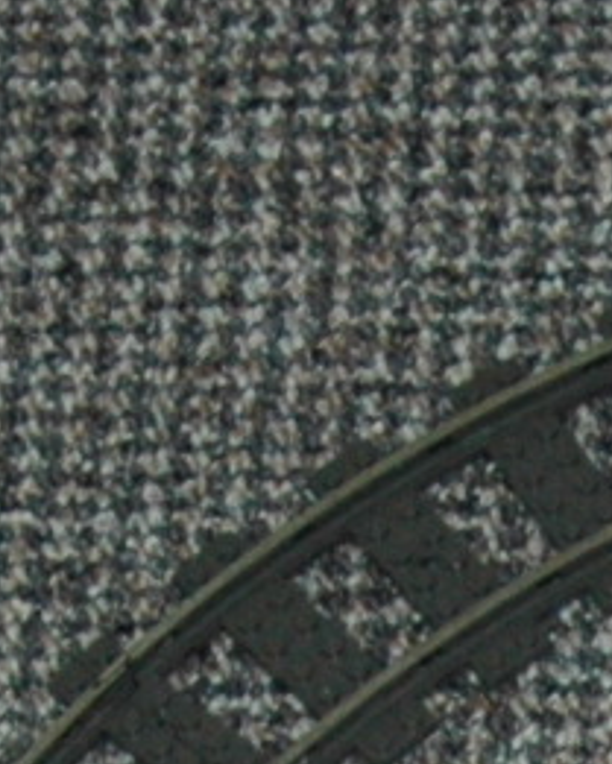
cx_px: 1376
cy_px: 1958
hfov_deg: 4.1
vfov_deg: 5.0
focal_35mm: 374
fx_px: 8463
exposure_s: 1/60
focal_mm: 31
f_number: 4
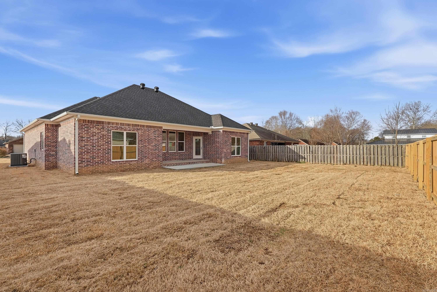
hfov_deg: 96.7
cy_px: 146
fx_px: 194
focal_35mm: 16
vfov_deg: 73.8
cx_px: 218
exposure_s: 1/1000
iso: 250
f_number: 9
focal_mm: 16
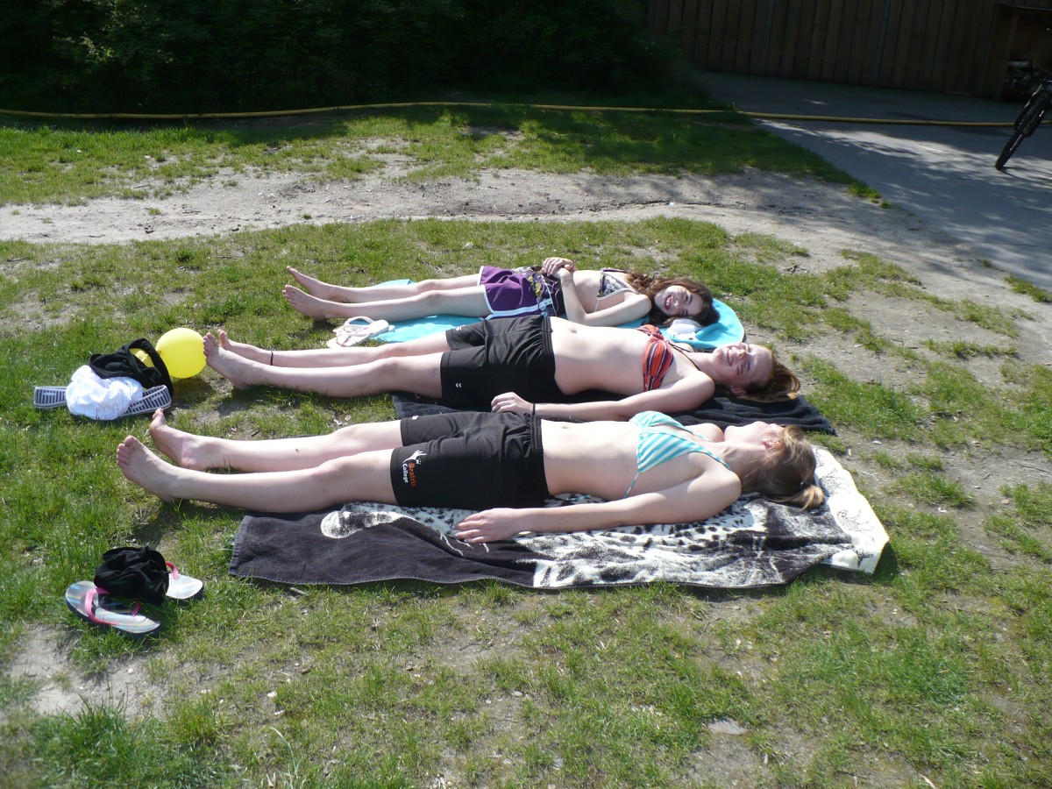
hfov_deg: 50.1
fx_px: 1124
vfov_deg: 38.7
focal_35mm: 37
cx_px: 526
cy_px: 394
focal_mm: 6.1
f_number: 2.8
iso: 100
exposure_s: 1/1000
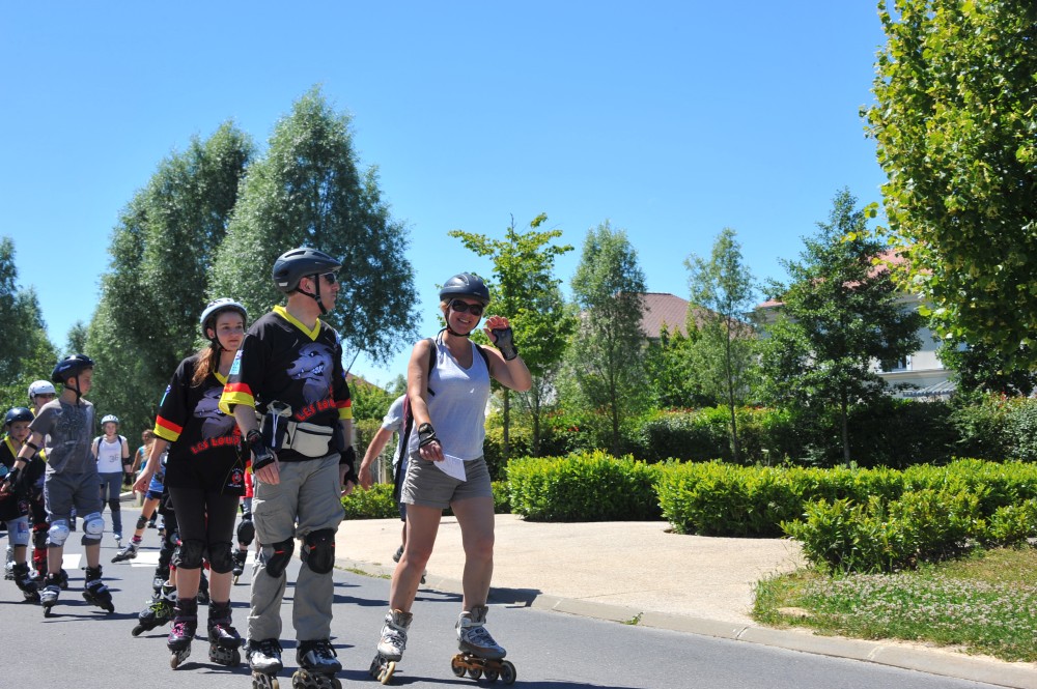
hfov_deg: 38.2
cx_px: 518
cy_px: 344
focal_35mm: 52
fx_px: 1497
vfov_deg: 25.9
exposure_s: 1/400
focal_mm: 52
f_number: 10
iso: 400
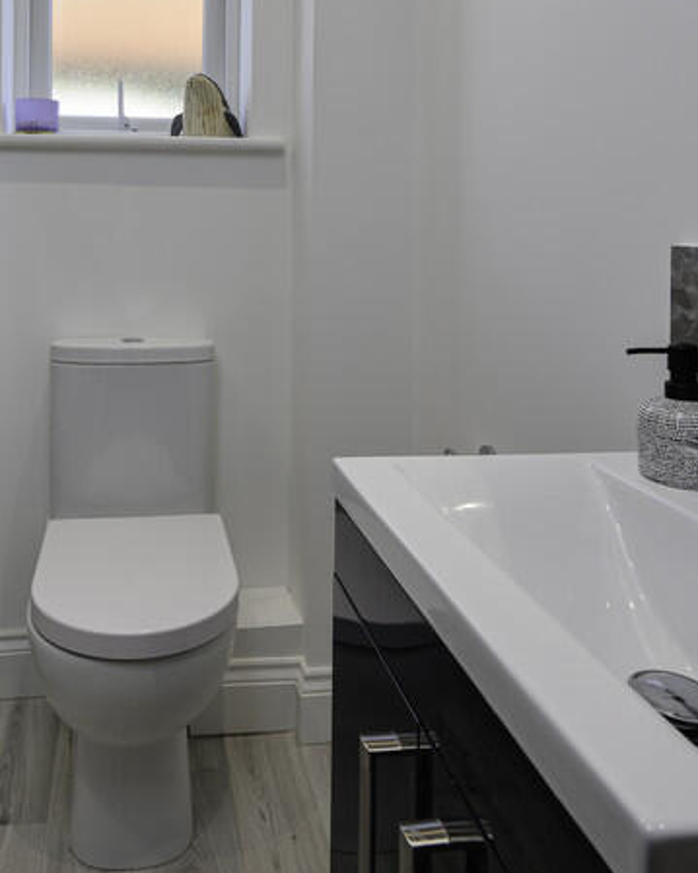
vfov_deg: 56.0
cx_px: 202
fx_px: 775
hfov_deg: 47.2
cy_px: 223
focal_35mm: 30
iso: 320
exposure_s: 1/60
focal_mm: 14
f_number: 8
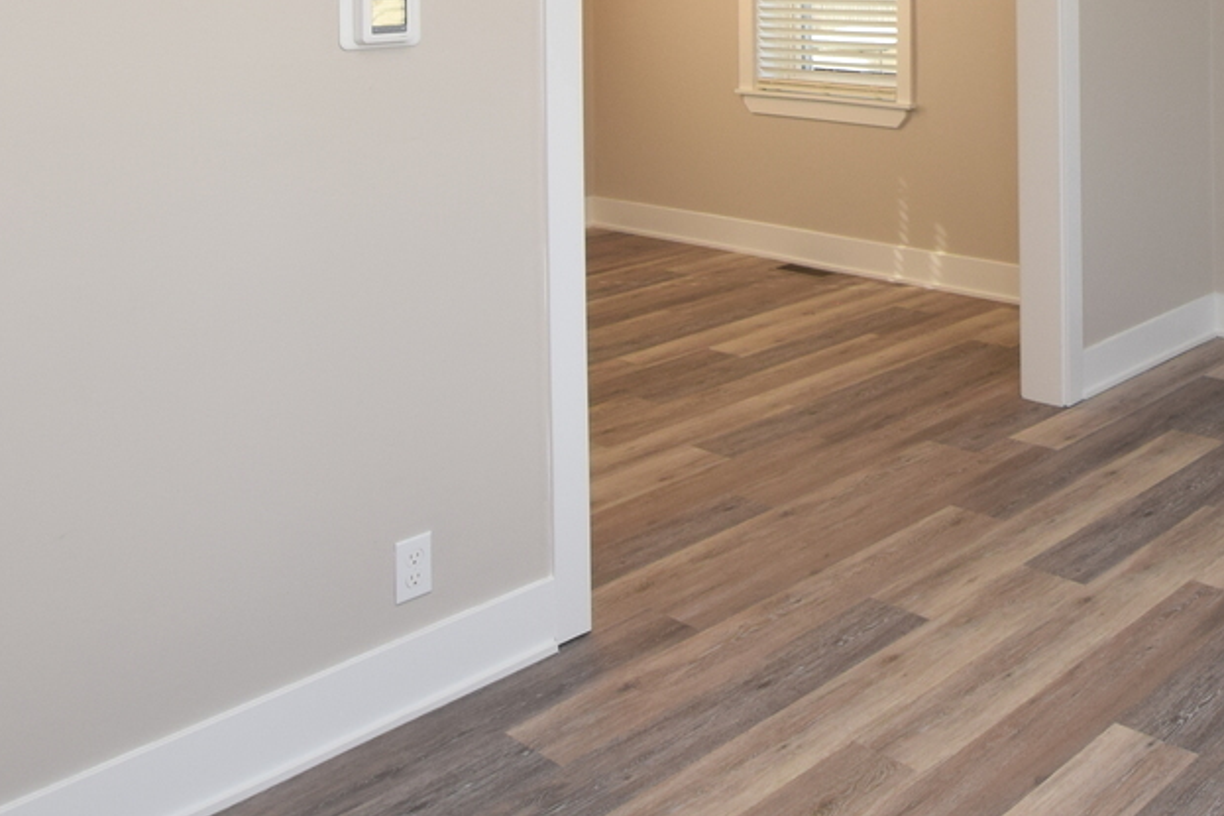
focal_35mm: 39
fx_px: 1326
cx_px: 1098
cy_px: -88
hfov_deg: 45.1
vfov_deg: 30.5
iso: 320
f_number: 5.6
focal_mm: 10
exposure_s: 1/125
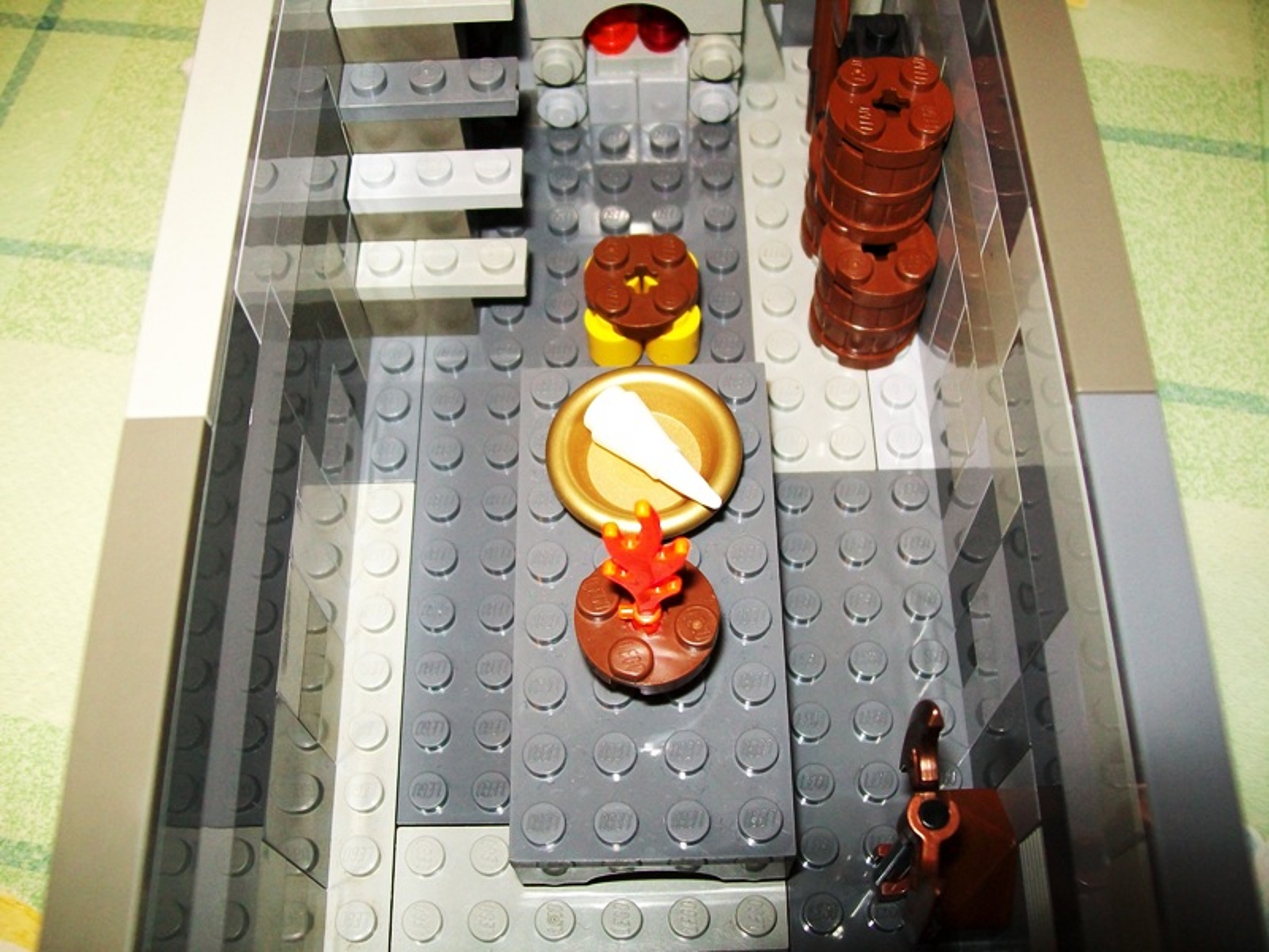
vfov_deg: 39.7
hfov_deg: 51.4
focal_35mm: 36
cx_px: 634
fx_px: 1320
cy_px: 476
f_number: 2.7
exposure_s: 1/60
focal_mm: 6
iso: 160
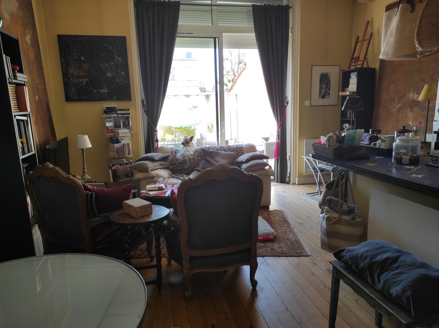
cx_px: 220
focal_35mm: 25
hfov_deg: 69.4
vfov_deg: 54.8
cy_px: 164
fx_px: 317
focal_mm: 5.43
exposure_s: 1/104
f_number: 1.89
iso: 100
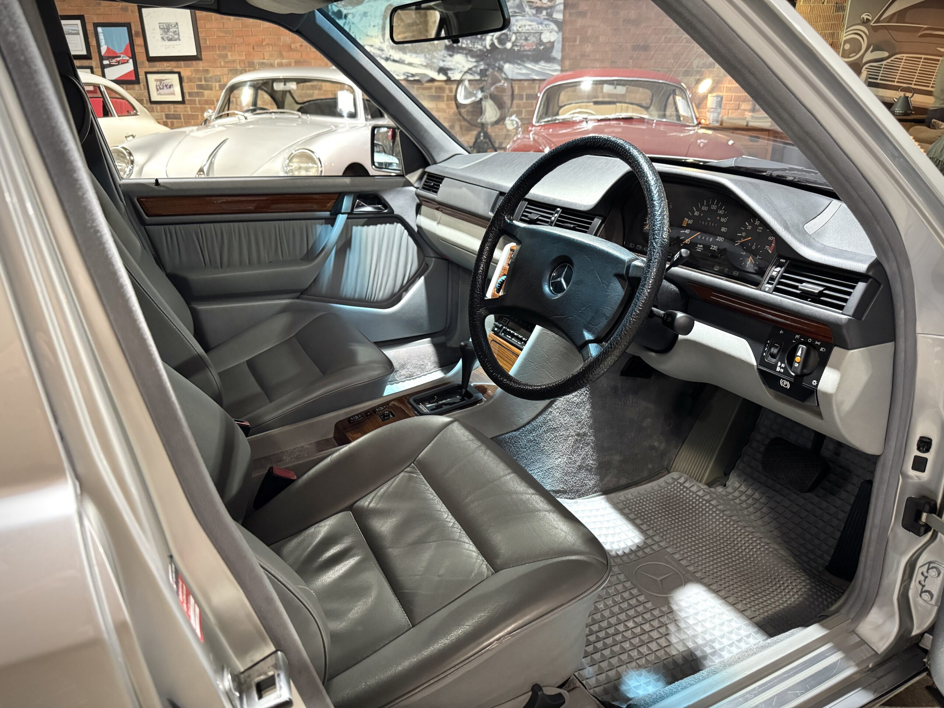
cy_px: 354
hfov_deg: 71.6
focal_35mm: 24
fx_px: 654
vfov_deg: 56.8
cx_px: 472
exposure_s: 1/33
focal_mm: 6.76
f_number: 1.78
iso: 640
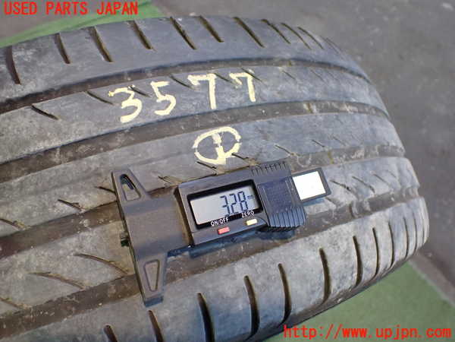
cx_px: 228
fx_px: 394
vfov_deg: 46.8
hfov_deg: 60.0
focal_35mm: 30
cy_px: 171
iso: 800
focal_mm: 5.4
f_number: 2.3
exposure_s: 1/80
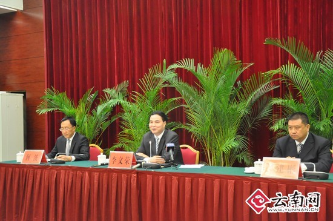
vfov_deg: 25.7
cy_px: 110
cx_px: 166
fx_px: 485
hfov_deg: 37.9
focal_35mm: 52
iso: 3200
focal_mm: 35
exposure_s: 1/20
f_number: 4.5
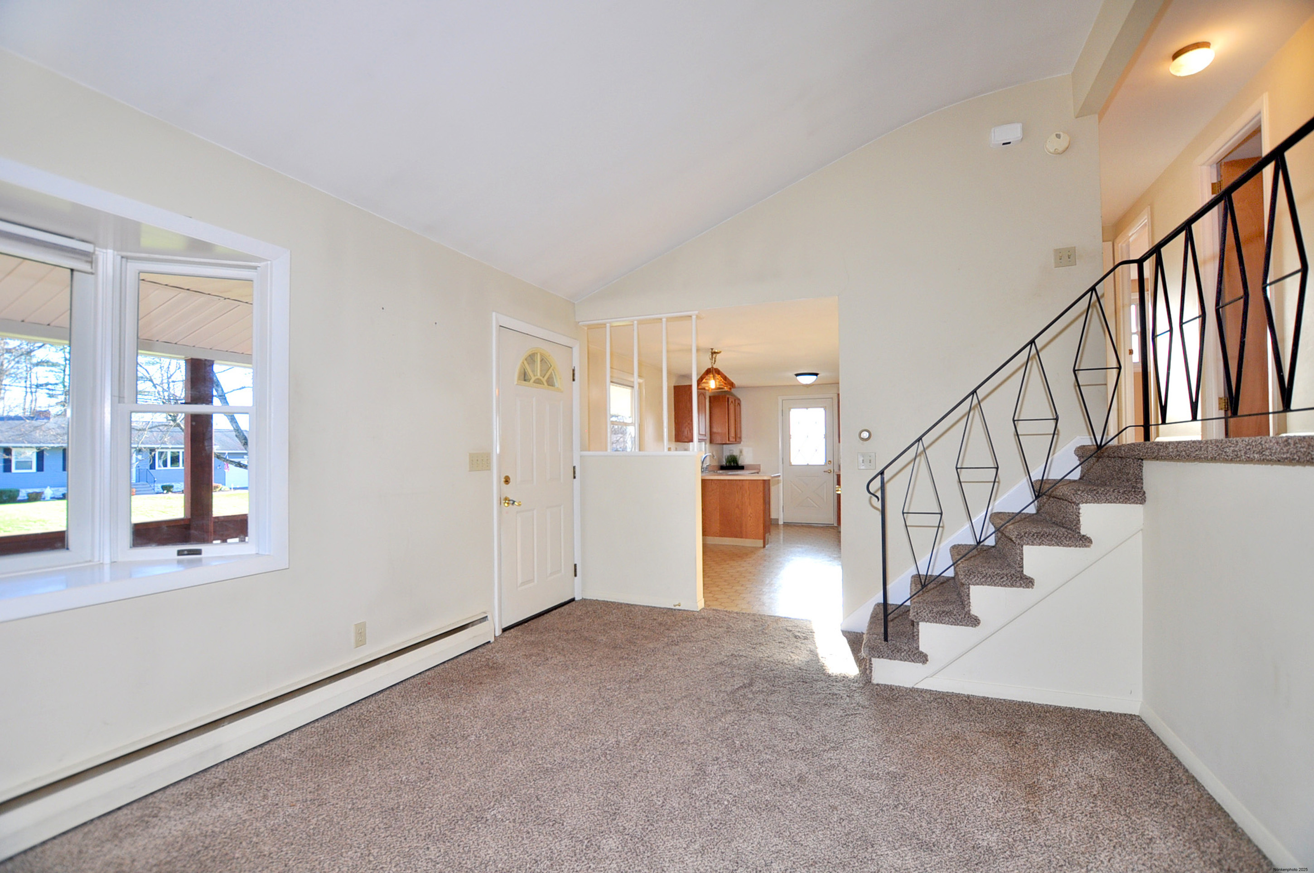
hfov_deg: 100.5
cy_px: 436
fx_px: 547
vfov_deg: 77.2
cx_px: 657
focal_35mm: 15
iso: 250
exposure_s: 1/100
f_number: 4.5
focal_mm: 10
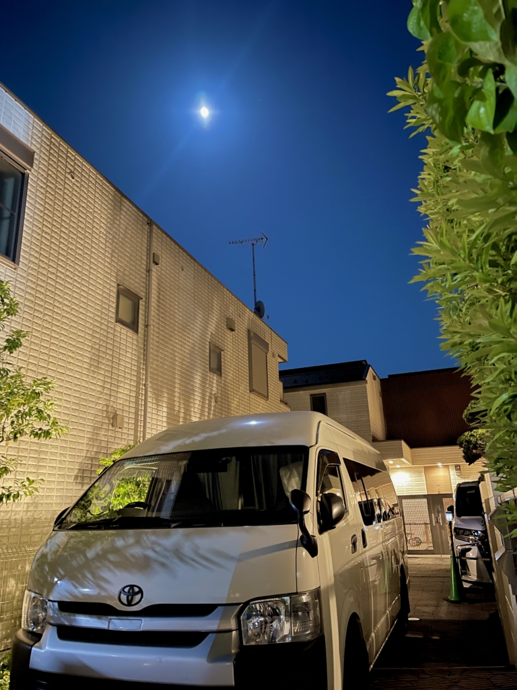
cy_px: 345
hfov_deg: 53.1
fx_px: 518
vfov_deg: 67.3
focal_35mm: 26
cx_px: 258
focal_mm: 5.1
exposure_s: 1/9
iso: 1000
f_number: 1.6
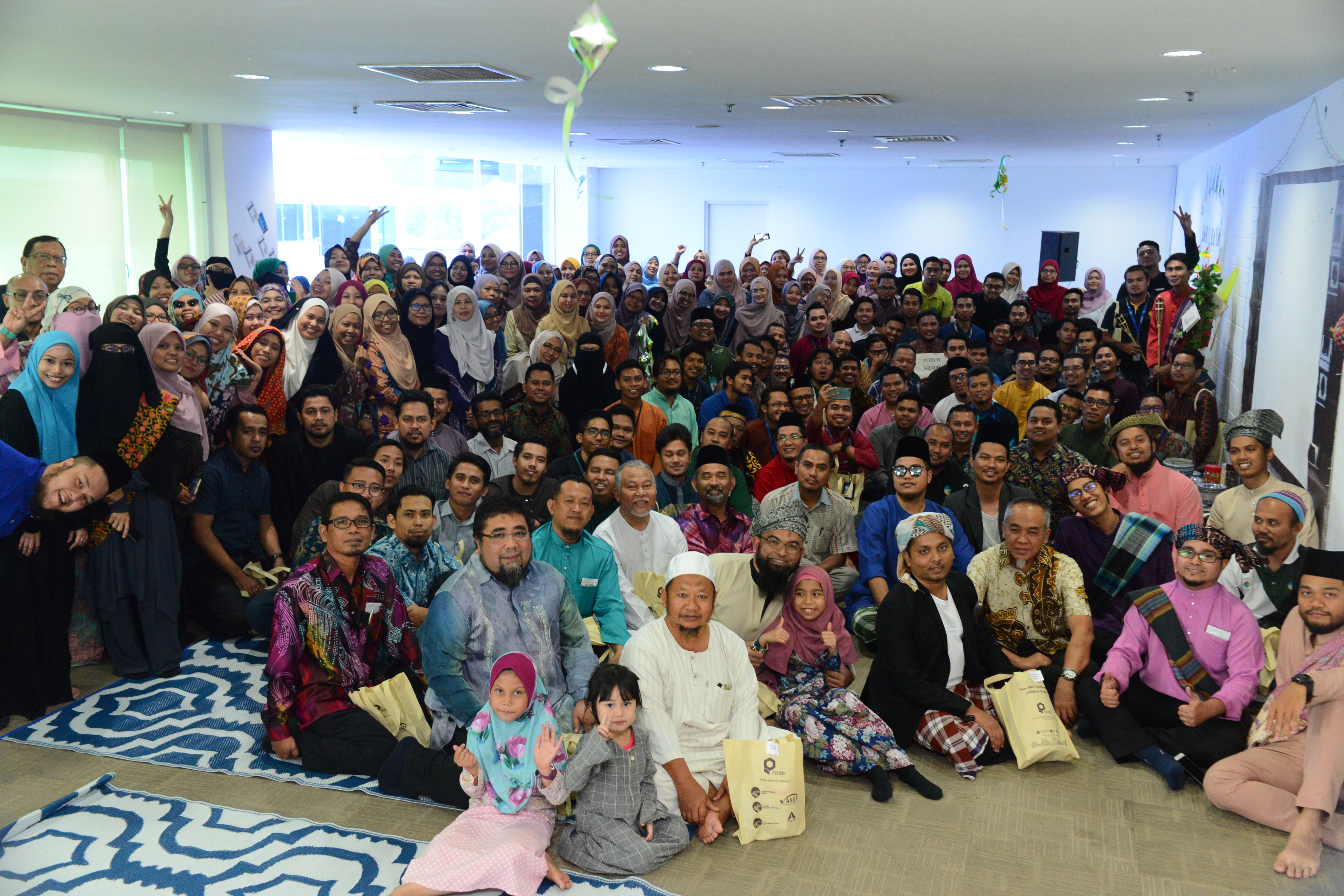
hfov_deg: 54.4
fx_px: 1307
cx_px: 672
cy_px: 448
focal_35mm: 35
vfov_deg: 37.9
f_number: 5
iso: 5000
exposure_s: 1/80
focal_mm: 35
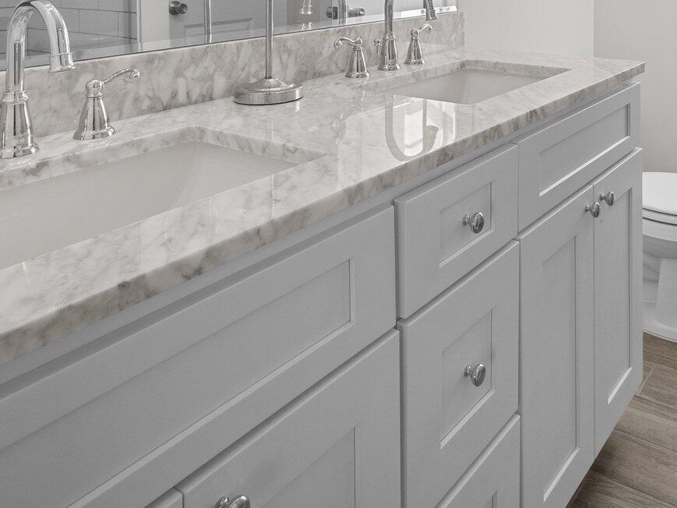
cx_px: 505
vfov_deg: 36.5
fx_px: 645
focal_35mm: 33
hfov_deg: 53.0
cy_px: -48
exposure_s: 1/160
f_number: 4
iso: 400
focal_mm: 7
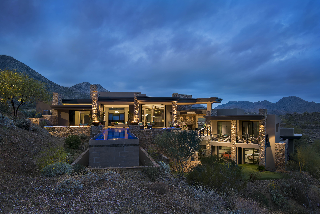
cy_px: 107
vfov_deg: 55.1
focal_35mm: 23
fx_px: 204
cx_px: 160
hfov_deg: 76.1
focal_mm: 23
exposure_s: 1/3
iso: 100
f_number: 11
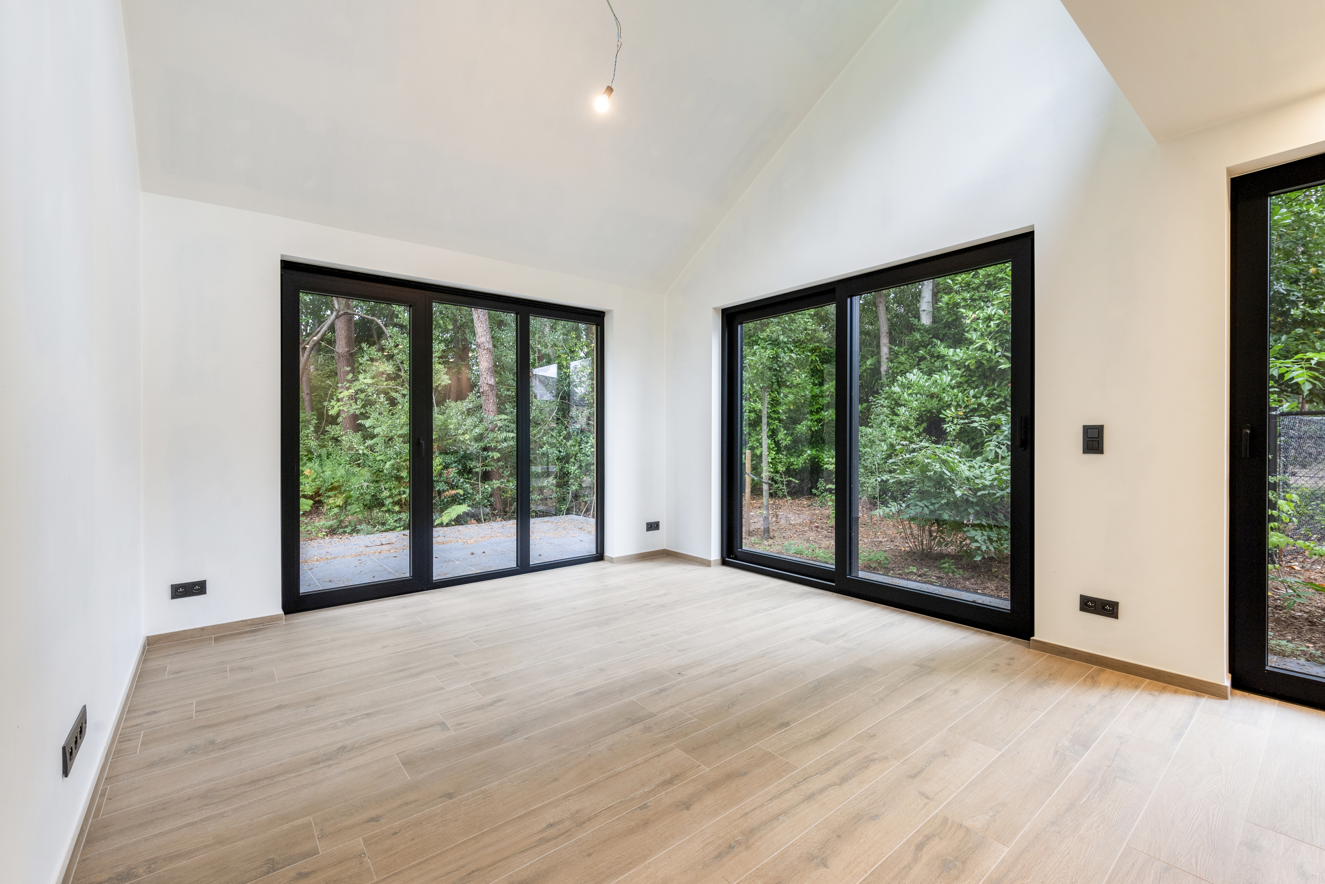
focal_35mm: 15
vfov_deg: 77.4
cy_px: 442
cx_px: 662
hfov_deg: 100.4
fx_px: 552
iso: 250
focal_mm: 15
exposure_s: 1/6
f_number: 8
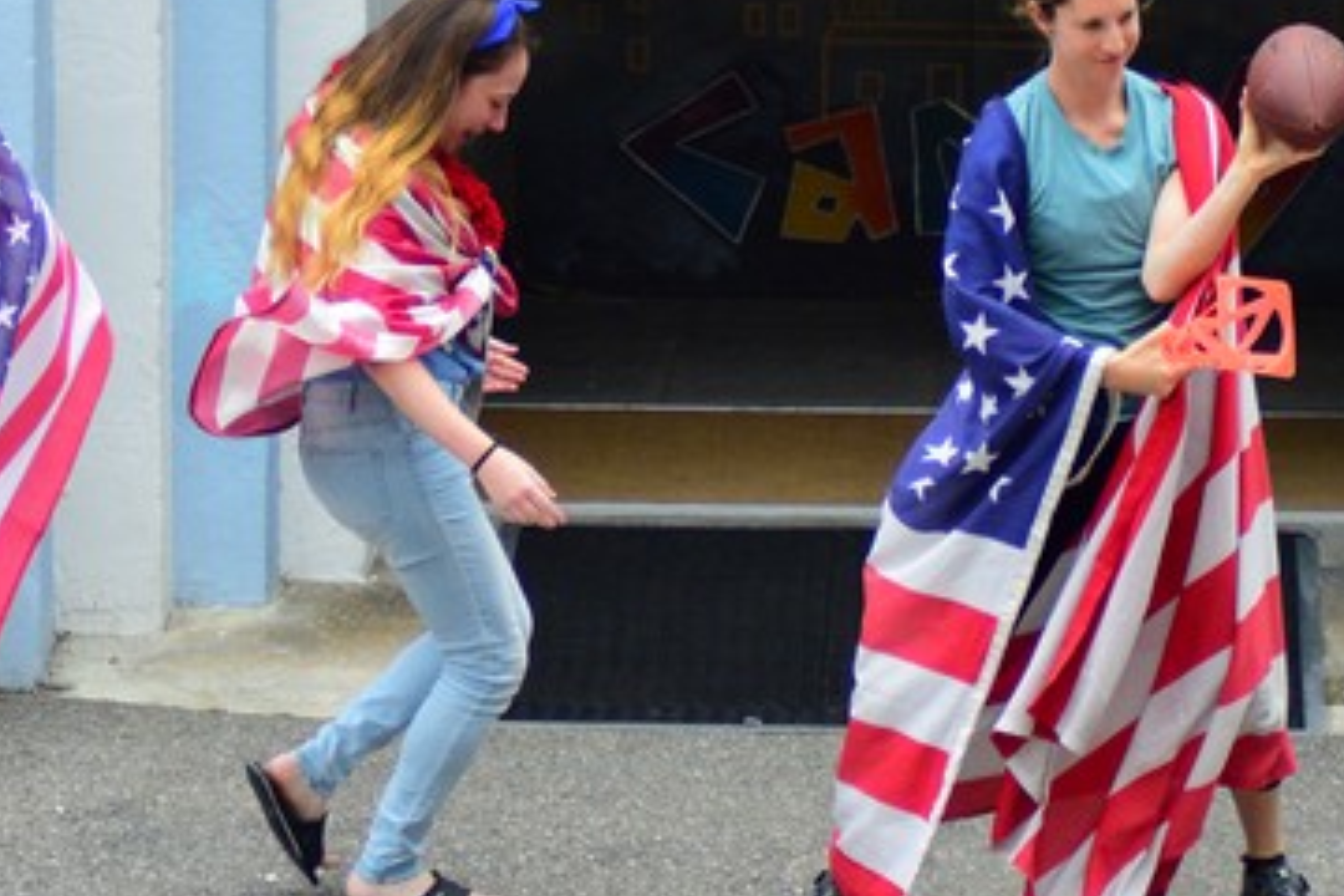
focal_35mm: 299
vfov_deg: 4.6
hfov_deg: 6.9
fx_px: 11162
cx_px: 407
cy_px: 263
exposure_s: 1/1250
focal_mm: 70
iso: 640
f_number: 4
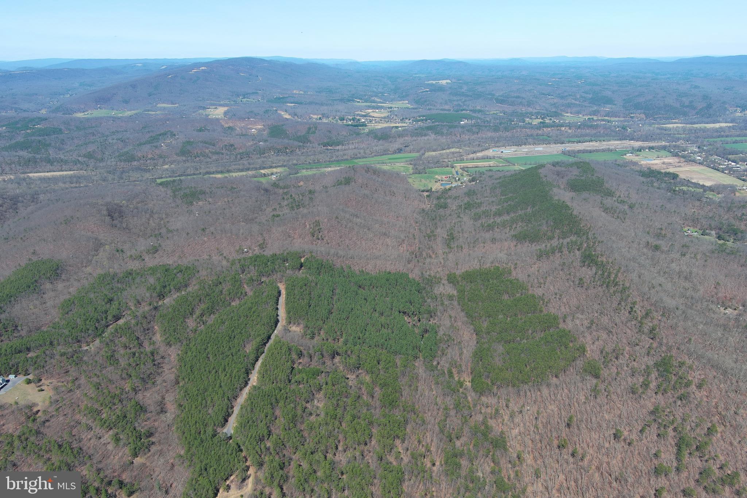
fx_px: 602
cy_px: 249
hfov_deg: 63.7
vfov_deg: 45.0
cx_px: 374
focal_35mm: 29
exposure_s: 1/1127
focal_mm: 10.57
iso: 100
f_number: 2.8
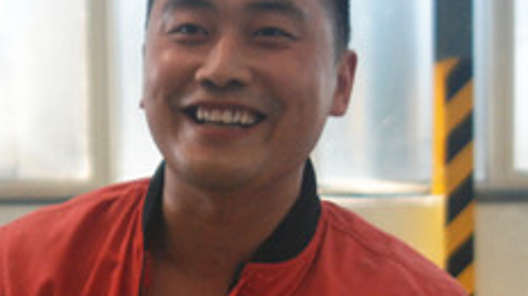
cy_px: 288
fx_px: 1991
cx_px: 105
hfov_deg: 15.0
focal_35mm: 142
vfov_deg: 8.5
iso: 800
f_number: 3.8
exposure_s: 1/640
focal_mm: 35
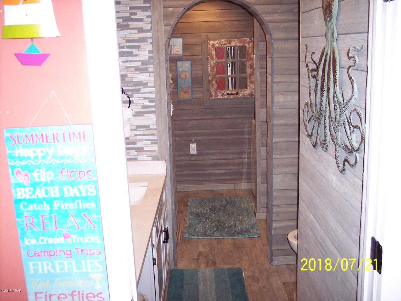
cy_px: 150
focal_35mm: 39
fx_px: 452
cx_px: 200
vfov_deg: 36.8
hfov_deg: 47.9
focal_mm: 8
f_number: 2.8
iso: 140
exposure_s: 1/60
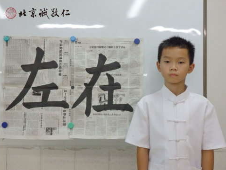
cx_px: 111
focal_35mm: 46
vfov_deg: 31.5
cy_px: 85
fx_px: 300
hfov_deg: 41.2
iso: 800
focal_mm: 8
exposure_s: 1/80
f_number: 3.8
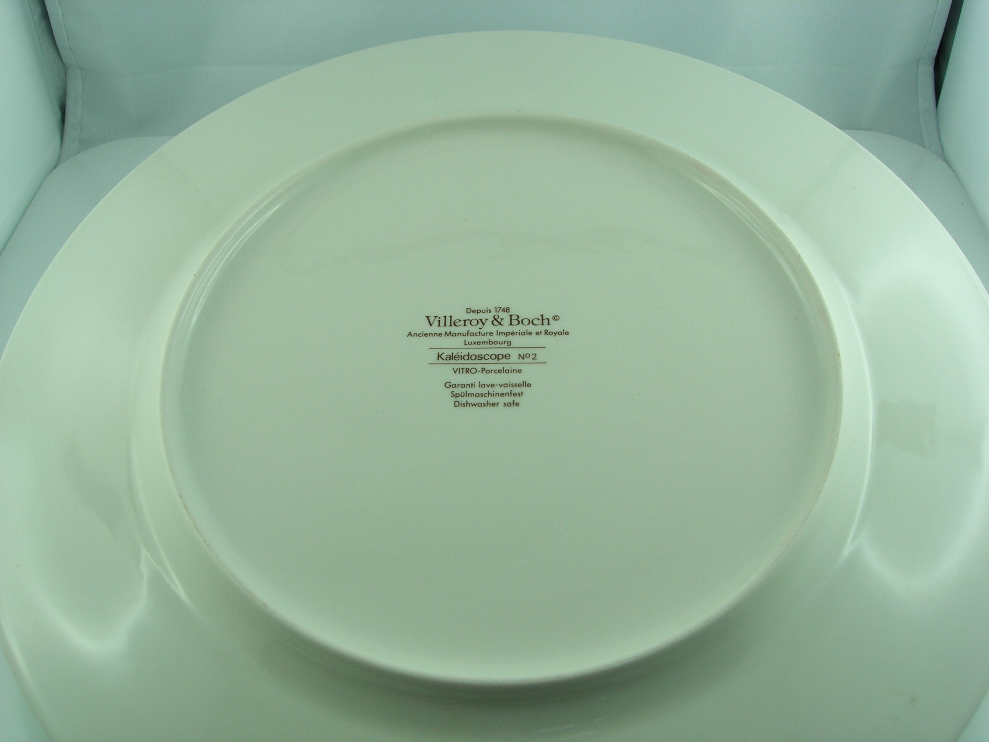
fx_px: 1086
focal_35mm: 38
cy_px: 371
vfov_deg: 37.7
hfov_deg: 49.0
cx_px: 494
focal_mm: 7.8
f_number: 4.8
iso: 64
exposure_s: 1/103
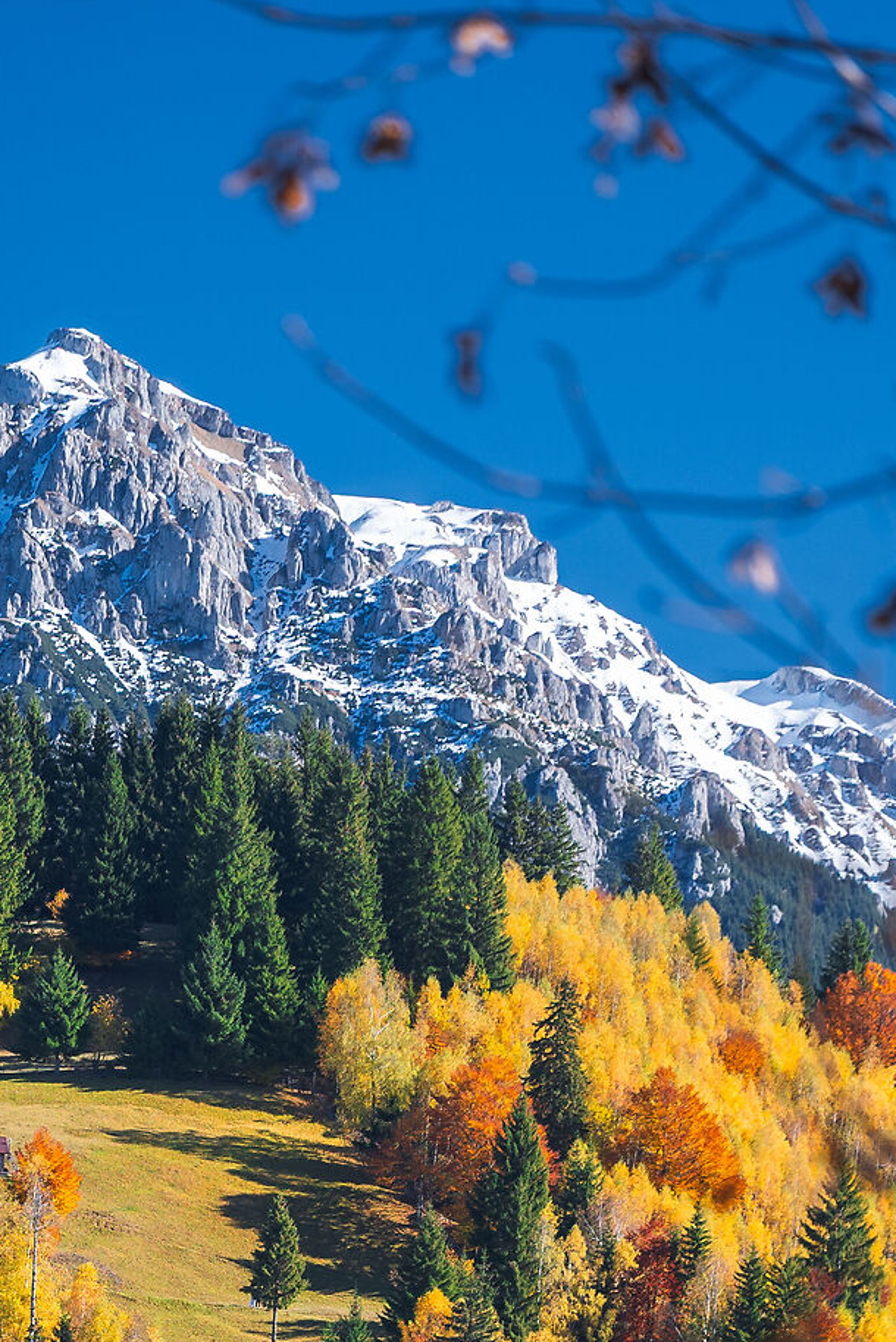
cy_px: 1396
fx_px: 11750
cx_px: 41
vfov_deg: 6.5
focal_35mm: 315
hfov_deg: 4.4
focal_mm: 120
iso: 100
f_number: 4
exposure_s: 1/200
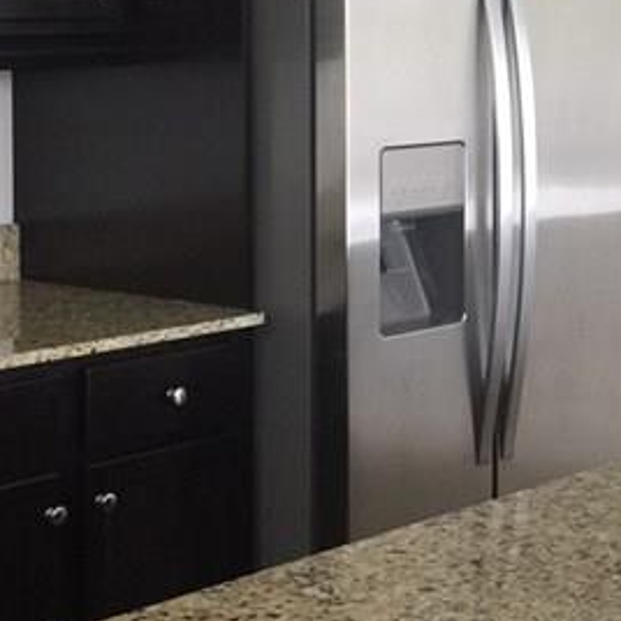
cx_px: 646
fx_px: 1989
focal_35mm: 98
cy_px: 118
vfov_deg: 17.6
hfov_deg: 17.3
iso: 64
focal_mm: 4.15
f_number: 2.2
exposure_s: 1/15
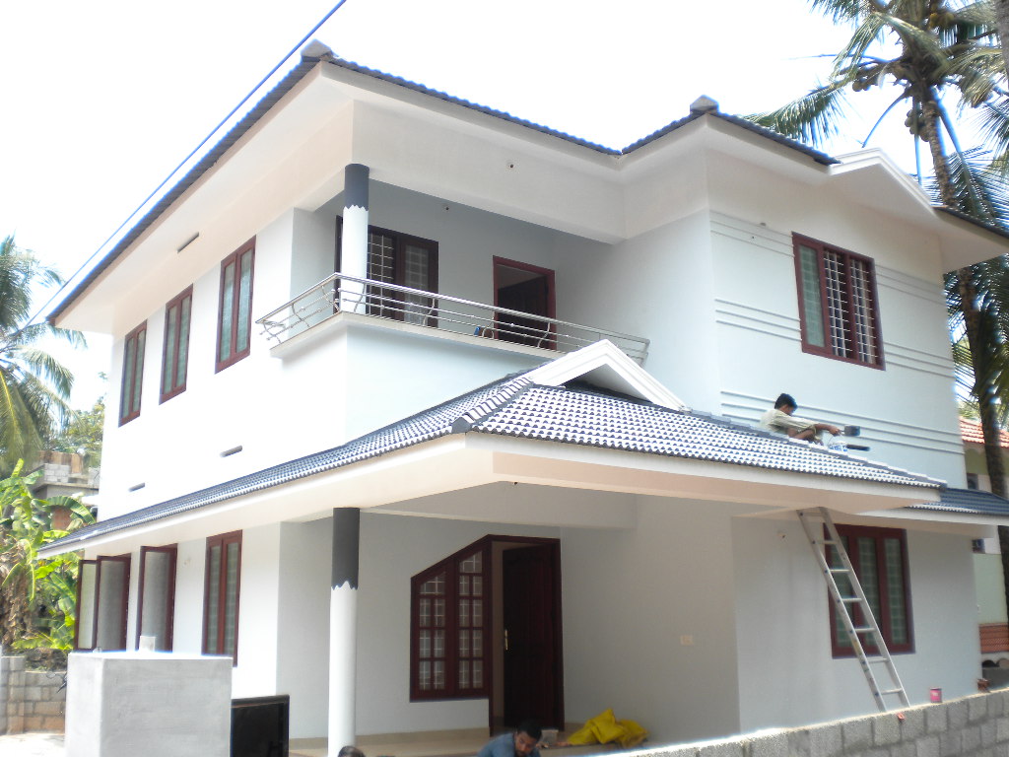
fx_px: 1020
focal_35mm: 35
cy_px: 378
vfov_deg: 40.7
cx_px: 504
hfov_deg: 52.6
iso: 80
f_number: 4.6
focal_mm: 6.3
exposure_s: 1/140
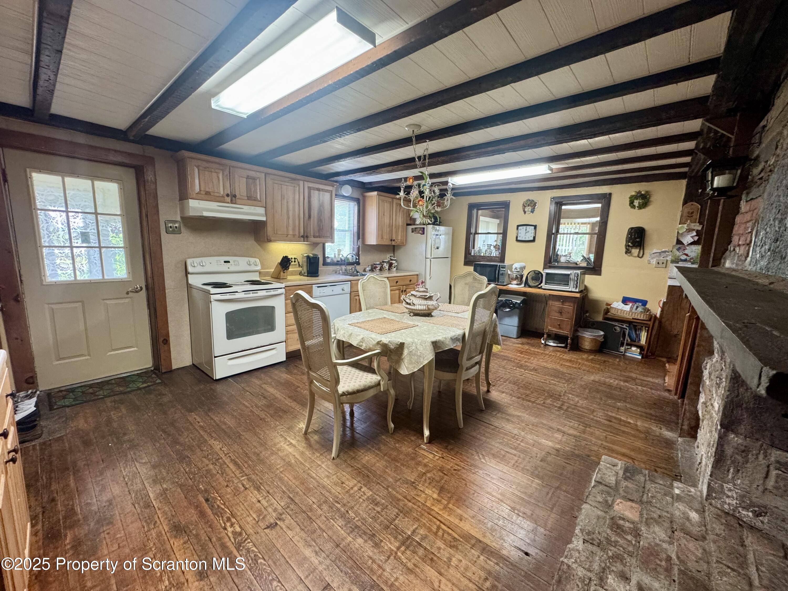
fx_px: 319
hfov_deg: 102.1
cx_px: 394
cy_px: 296
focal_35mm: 14
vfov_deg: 85.7
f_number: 2.2
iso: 250
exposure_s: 1/60
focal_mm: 2.22
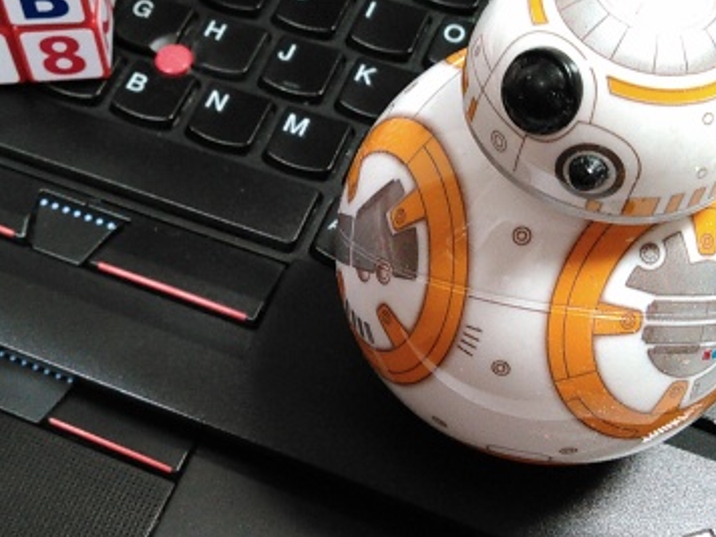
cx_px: 286
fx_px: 1117
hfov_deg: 35.4
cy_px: 253
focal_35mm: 54
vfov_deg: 27.0
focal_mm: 4
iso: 640
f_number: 2.4
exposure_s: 1/15
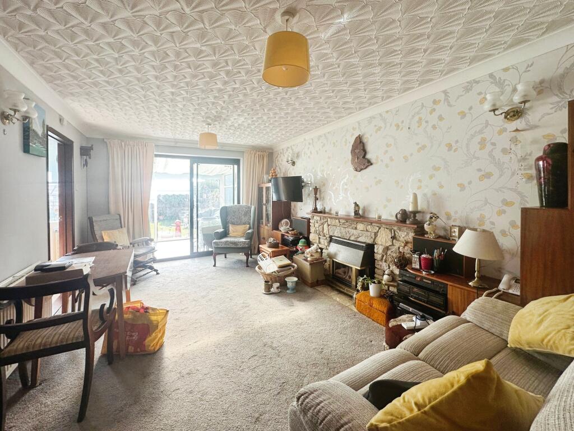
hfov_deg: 102.1
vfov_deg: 85.7
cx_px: 287
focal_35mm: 14
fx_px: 232
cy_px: 216
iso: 64
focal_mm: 2.22
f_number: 2.2
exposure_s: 1/99
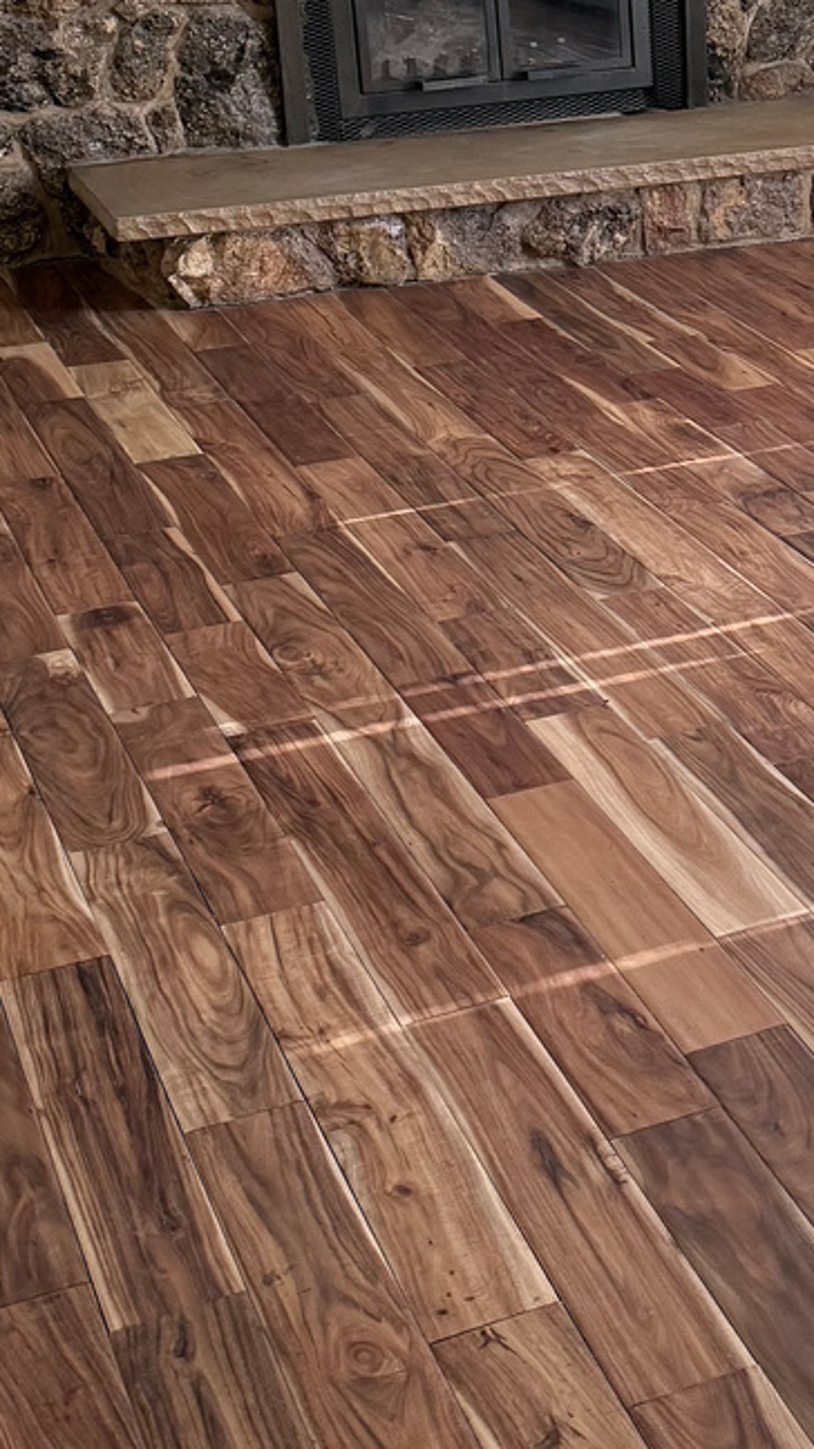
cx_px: 921
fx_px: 2382
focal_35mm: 62
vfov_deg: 33.2
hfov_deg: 18.6
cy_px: 358
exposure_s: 1/201
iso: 200
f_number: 1.78
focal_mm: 6.76
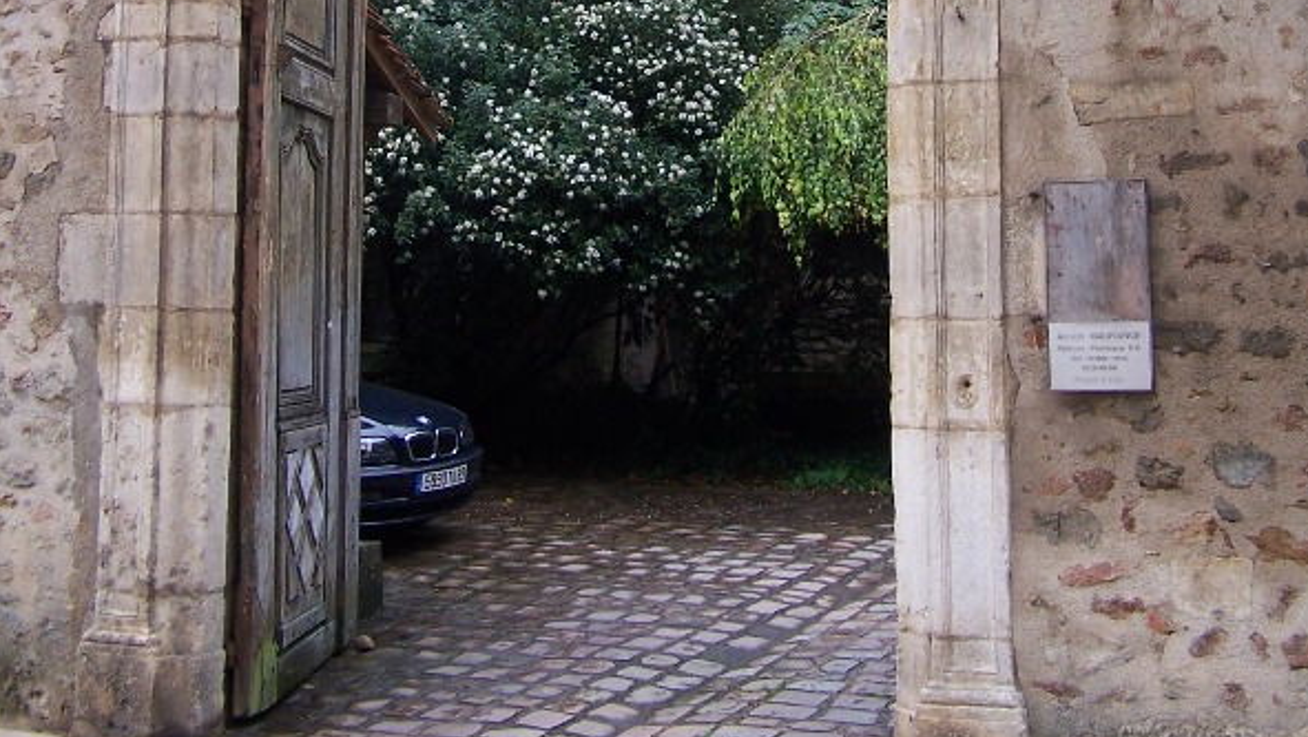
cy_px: 0
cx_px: 660
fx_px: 1943
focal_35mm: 56
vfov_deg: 20.8
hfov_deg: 37.2
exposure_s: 1/45
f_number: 2.8
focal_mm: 6.3
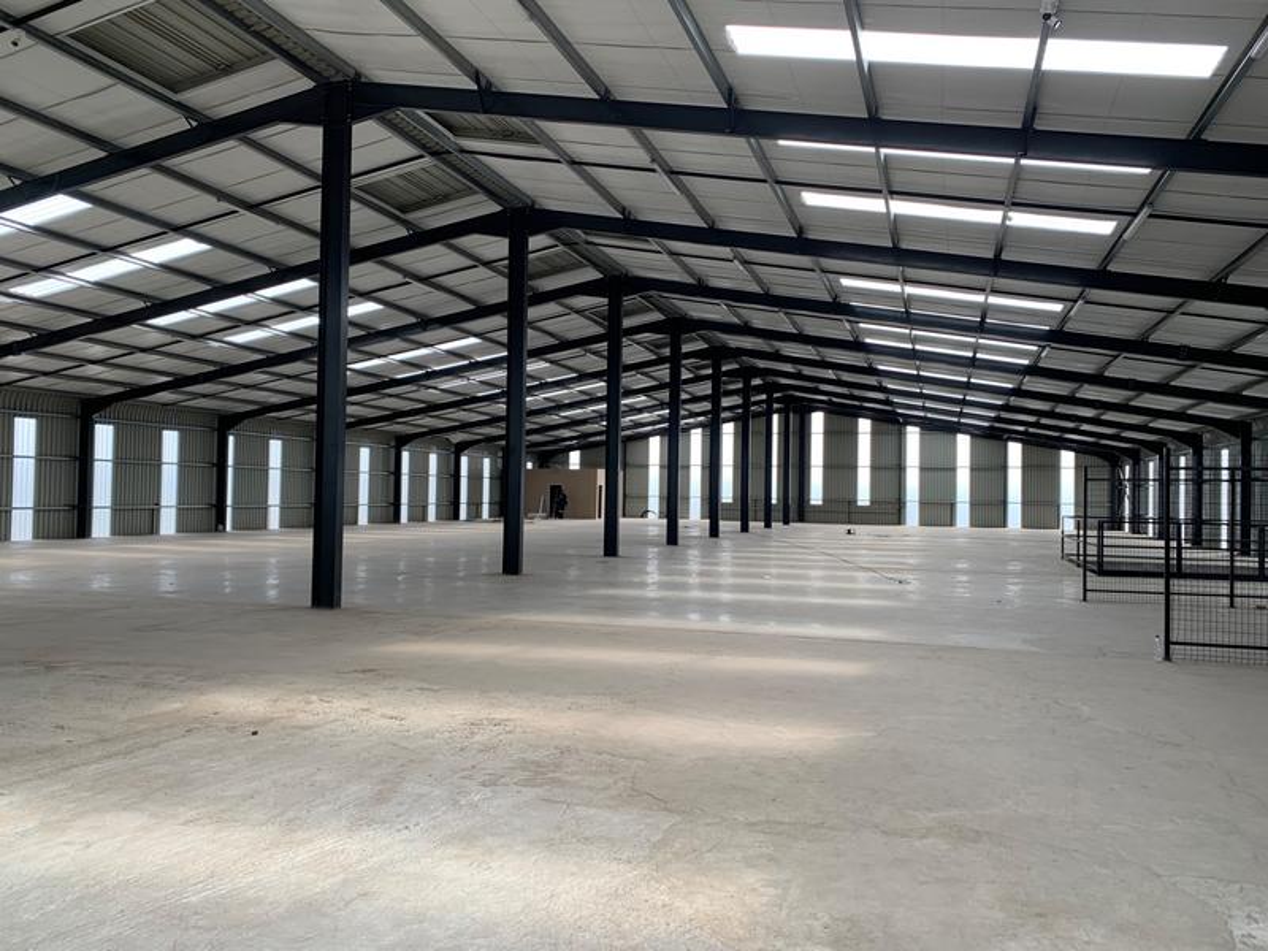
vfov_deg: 53.1
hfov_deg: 67.3
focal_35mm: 26
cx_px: 634
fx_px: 952
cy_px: 476
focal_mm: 4.25
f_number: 1.8
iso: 25
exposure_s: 1/122
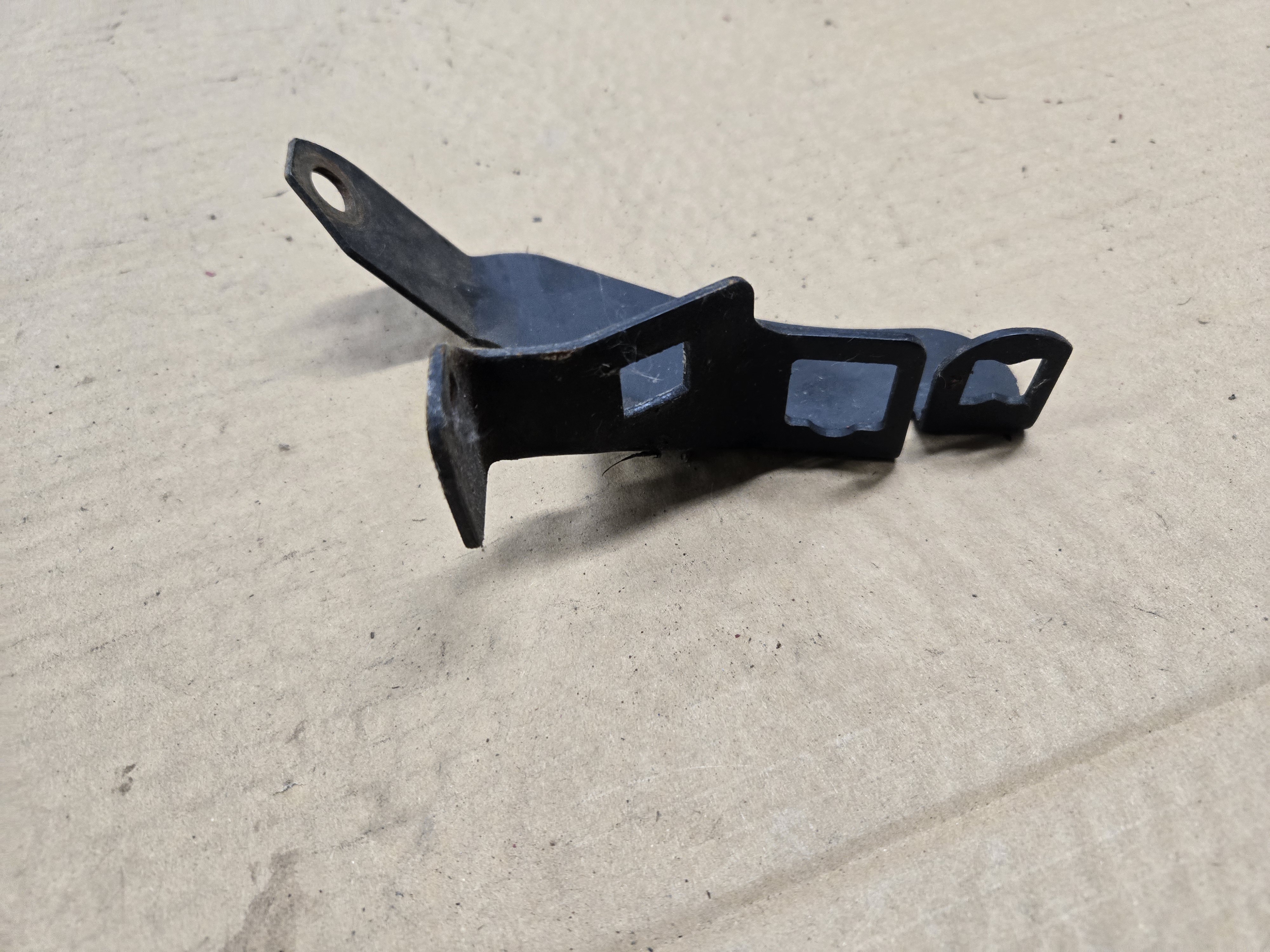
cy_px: 476
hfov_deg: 73.9
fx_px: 844
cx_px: 635
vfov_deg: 58.9
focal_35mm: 23
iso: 500
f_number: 1.8
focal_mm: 5.4
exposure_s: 1/120
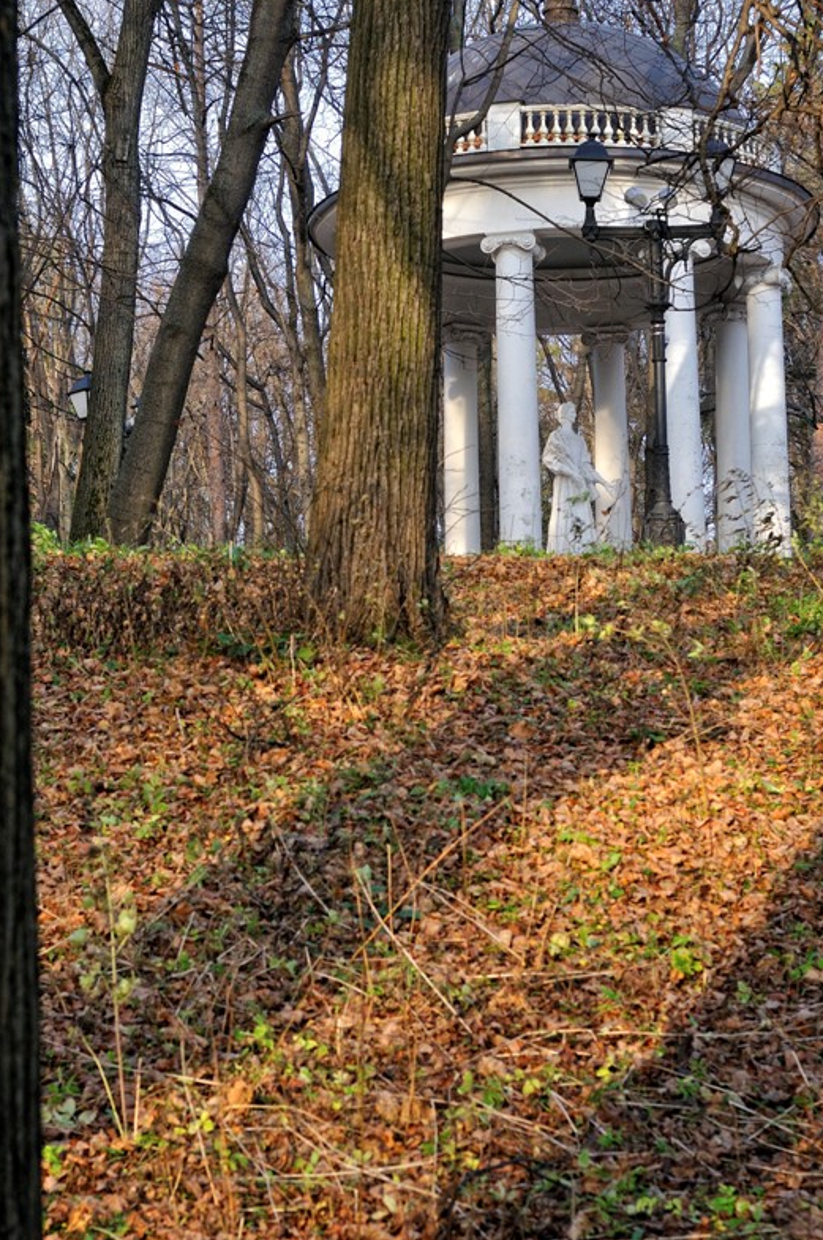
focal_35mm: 86
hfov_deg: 15.8
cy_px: 619
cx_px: 391
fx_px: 2958
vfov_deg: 23.7
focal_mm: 50
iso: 320
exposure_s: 1/320
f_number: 4.5
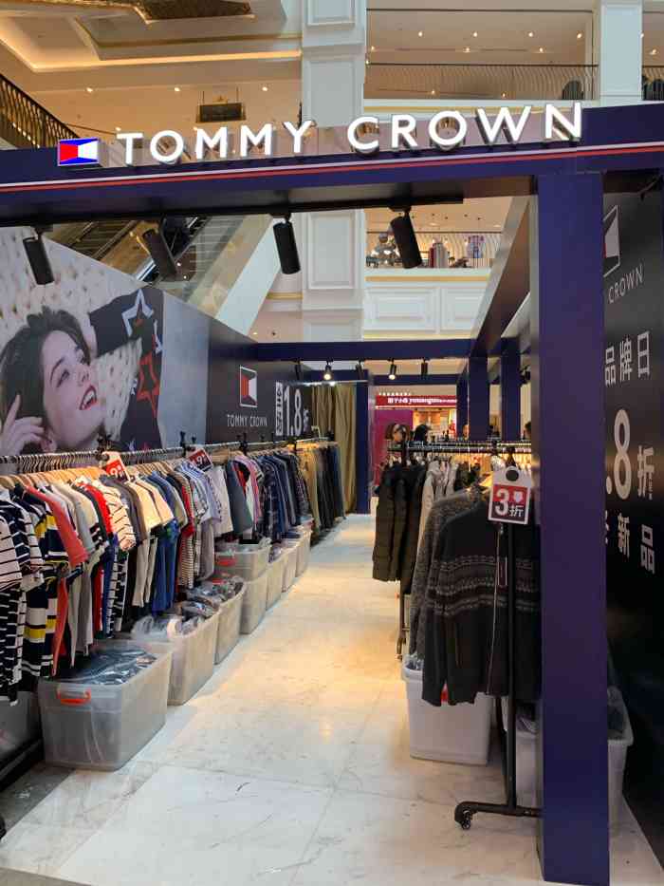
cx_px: 332
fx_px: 665
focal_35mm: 26
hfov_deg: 53.1
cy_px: 443
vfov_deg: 67.3
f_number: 1.8
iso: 80
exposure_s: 1/120
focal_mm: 4.25
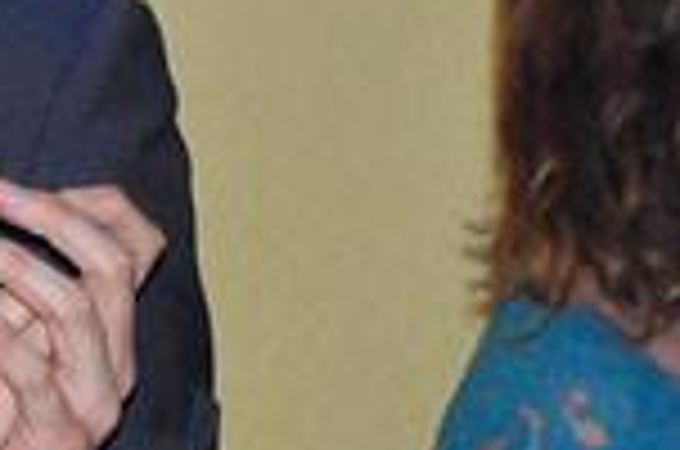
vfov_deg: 3.1
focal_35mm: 439
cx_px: -491
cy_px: 421
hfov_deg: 4.7
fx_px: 8275
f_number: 5
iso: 2000
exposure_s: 1/60
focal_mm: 52
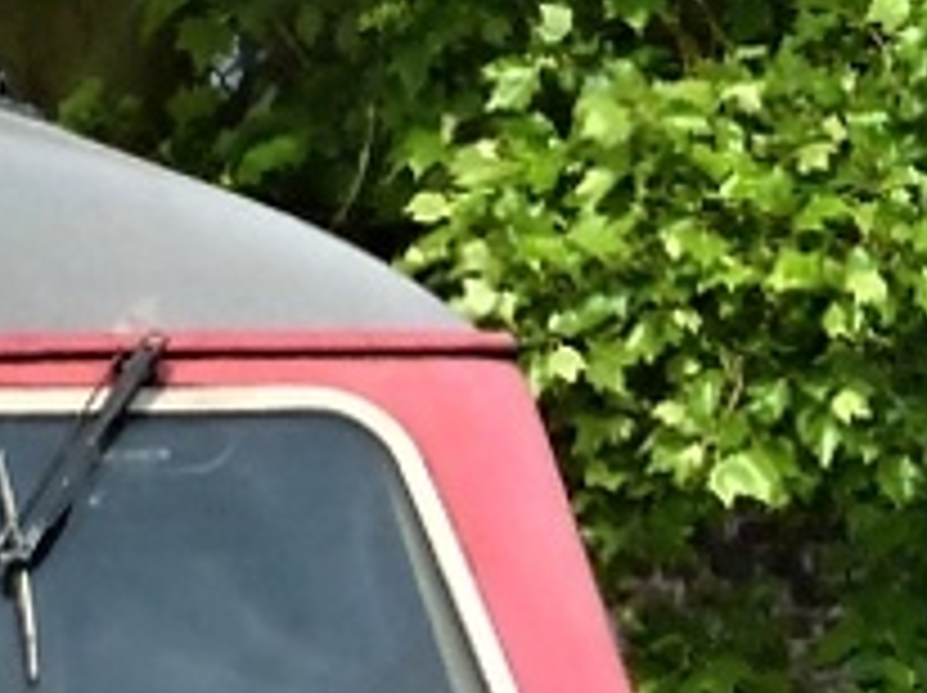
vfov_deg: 1.3
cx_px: -1004
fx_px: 29931
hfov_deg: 1.8
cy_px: 1242
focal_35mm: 1119
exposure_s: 1/400
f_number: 5.6
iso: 200
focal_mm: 34.5
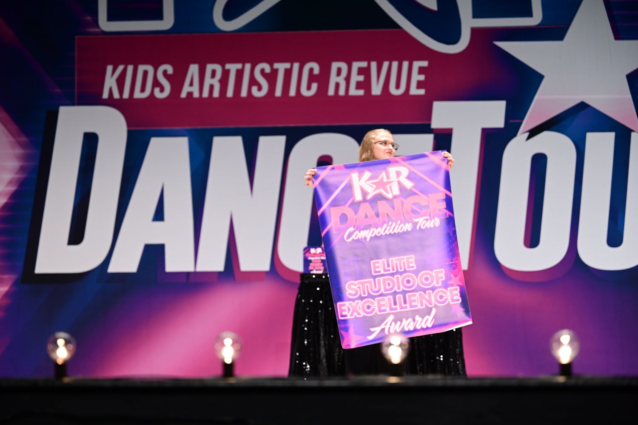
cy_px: 212
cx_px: 319
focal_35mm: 70
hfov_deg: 28.8
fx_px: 1240
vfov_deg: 19.5
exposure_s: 1/320
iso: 1250
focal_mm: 70
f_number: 3.2
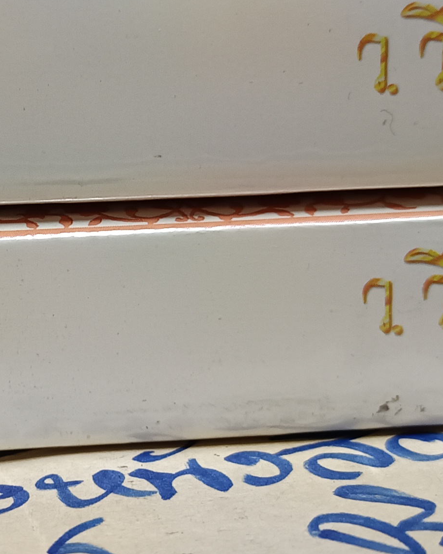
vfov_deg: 23.3
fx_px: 1344
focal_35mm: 82
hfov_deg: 18.5
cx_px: 67
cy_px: 270
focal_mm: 5.31
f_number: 1.7
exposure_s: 1/33.3
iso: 1073
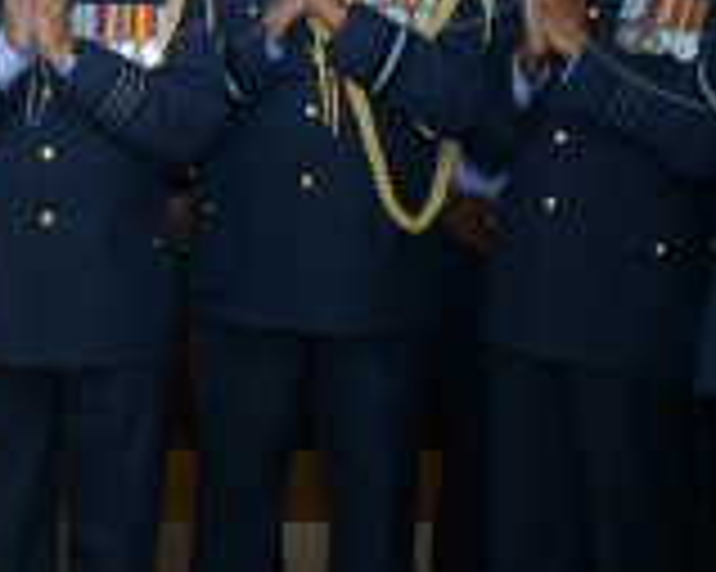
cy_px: 198
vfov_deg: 15.5
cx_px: -516
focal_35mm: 99
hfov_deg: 16.6
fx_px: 2097
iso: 800
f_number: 5
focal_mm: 28
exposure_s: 1/125
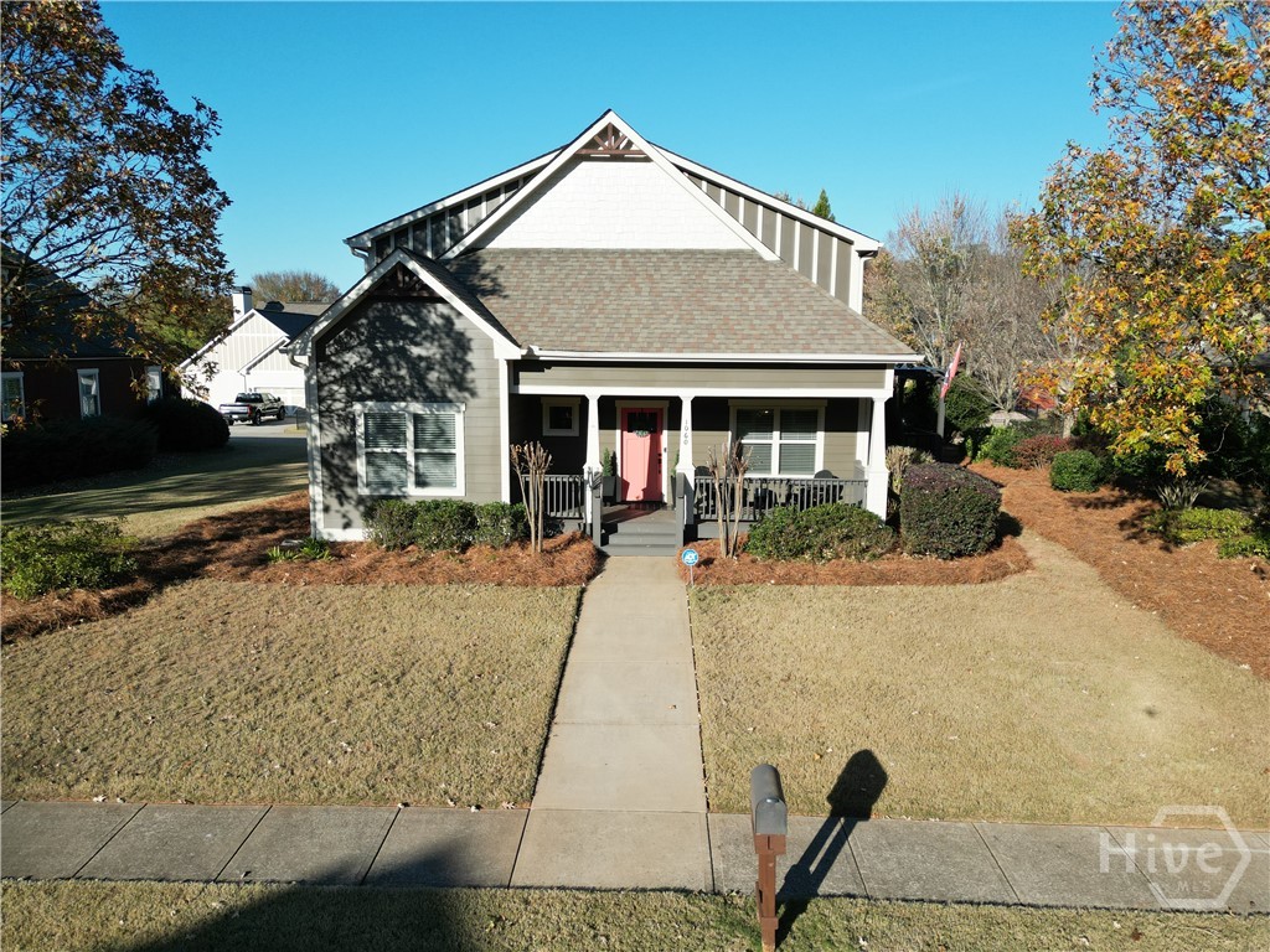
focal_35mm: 24
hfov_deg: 71.6
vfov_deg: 56.8
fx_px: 881
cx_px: 635
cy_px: 476
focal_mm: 6.72
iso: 160
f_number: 1.7
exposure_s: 1/3000
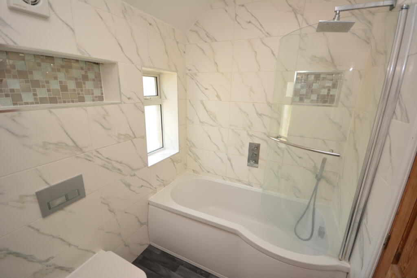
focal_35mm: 15
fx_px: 174
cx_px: 208
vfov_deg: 77.3
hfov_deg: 100.4
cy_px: 139
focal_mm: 10
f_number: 4
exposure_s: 1/60
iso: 250
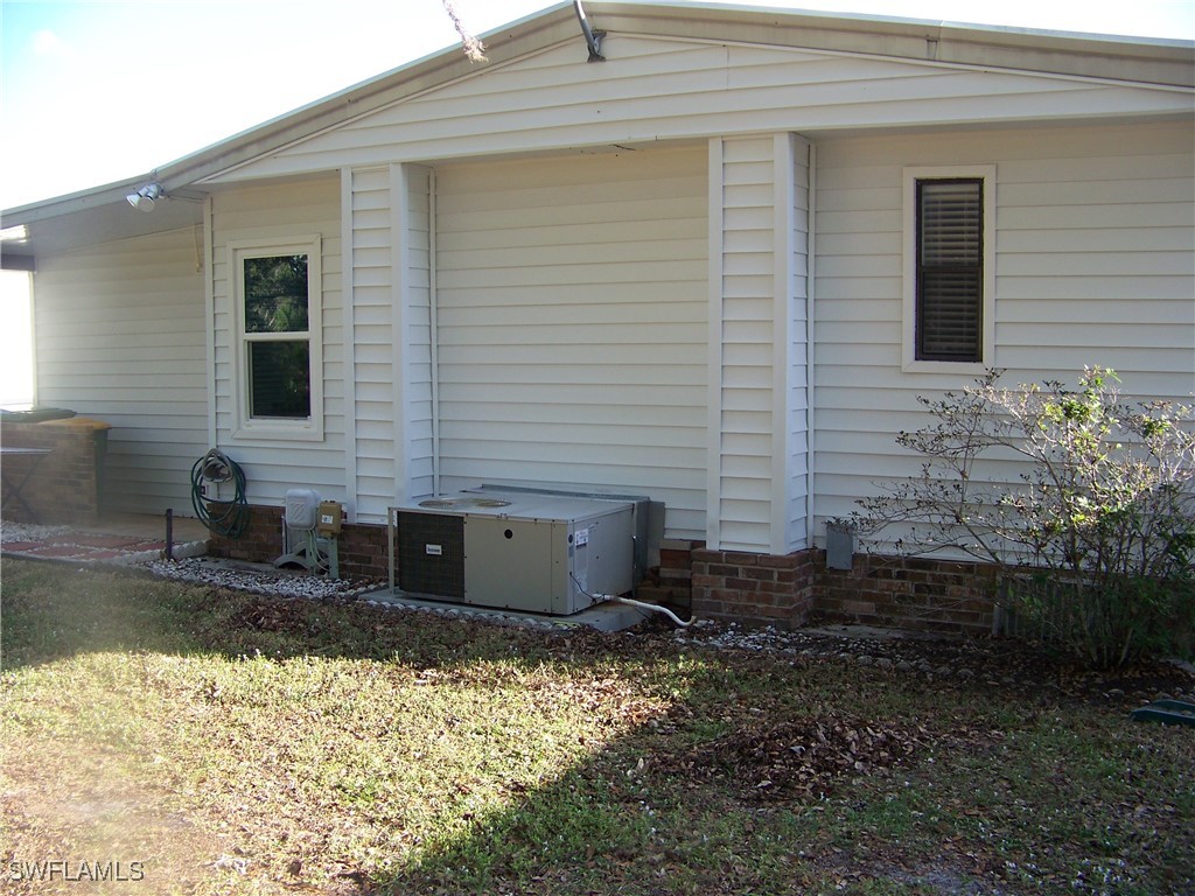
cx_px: 598
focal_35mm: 36
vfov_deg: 39.7
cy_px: 448
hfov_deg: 51.4
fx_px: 1243
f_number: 2.8
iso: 64
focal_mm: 5.85
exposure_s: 1/160
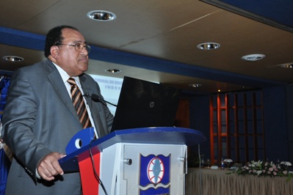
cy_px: 98
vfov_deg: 28.9
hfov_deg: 42.3
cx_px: 146
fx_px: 378
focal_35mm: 46
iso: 800
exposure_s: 1/60
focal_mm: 31
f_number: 5.6
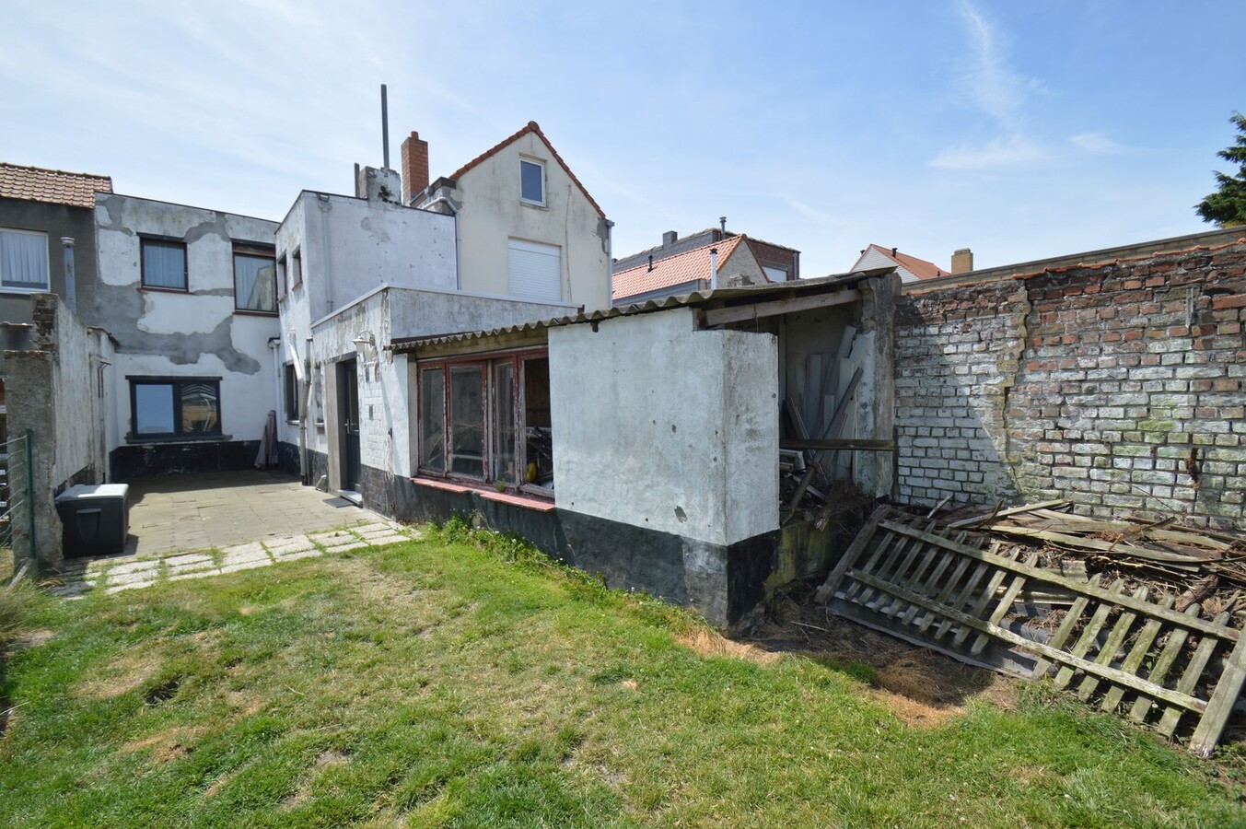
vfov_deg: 77.2
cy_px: 414
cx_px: 623
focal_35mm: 15
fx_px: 519
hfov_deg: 100.4
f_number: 8
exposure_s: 1/250
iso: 100
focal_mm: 10
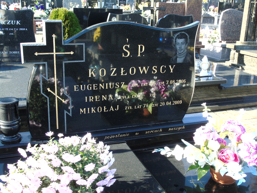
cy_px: 96
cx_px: 128
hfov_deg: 46.8
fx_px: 297
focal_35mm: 40
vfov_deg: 36.0
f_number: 3.9
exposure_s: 1/80
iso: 80
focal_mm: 7.1
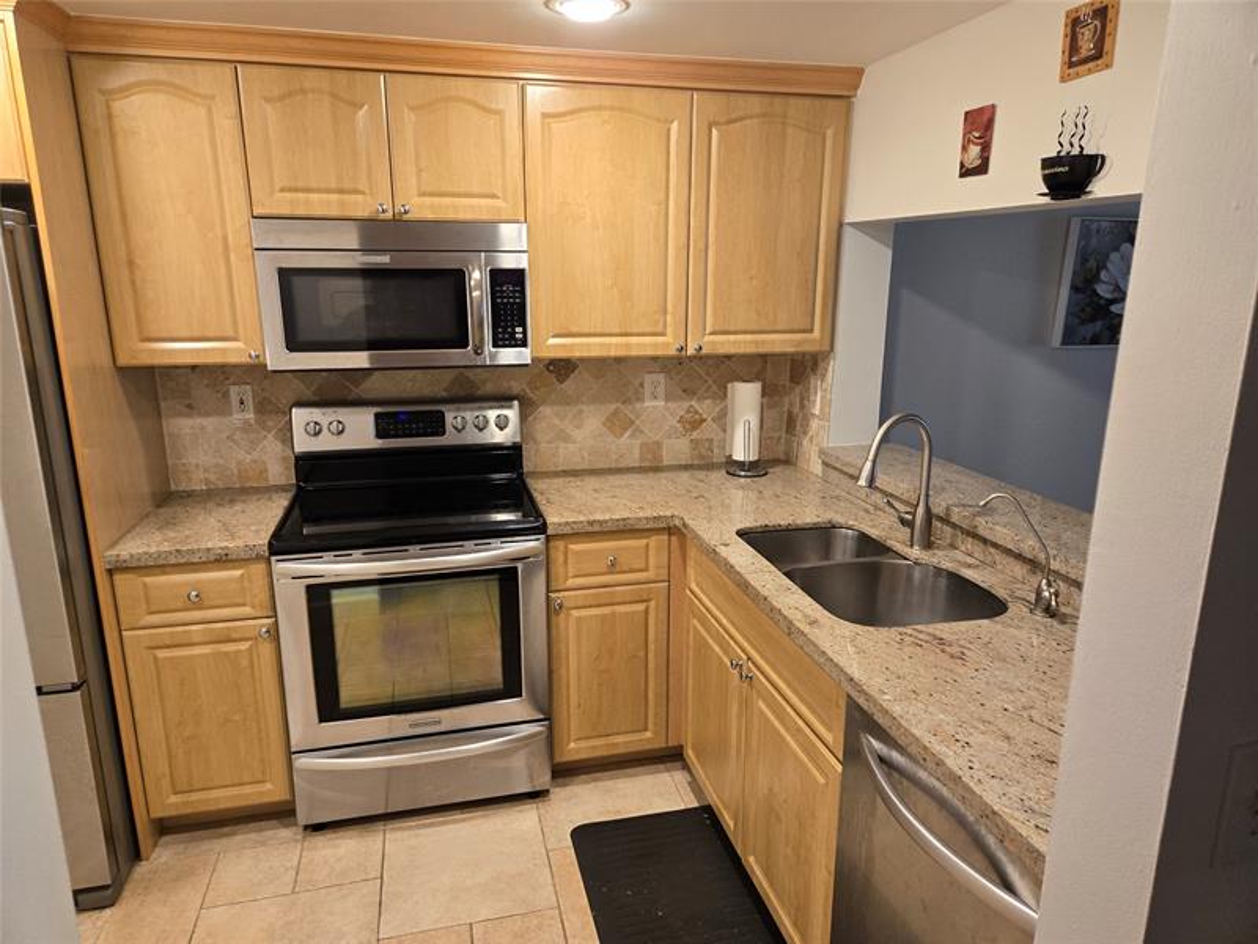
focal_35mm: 23
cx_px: 629
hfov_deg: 73.9
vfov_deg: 58.9
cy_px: 472
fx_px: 836
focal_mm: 5.4
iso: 250
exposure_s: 1/120
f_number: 1.8
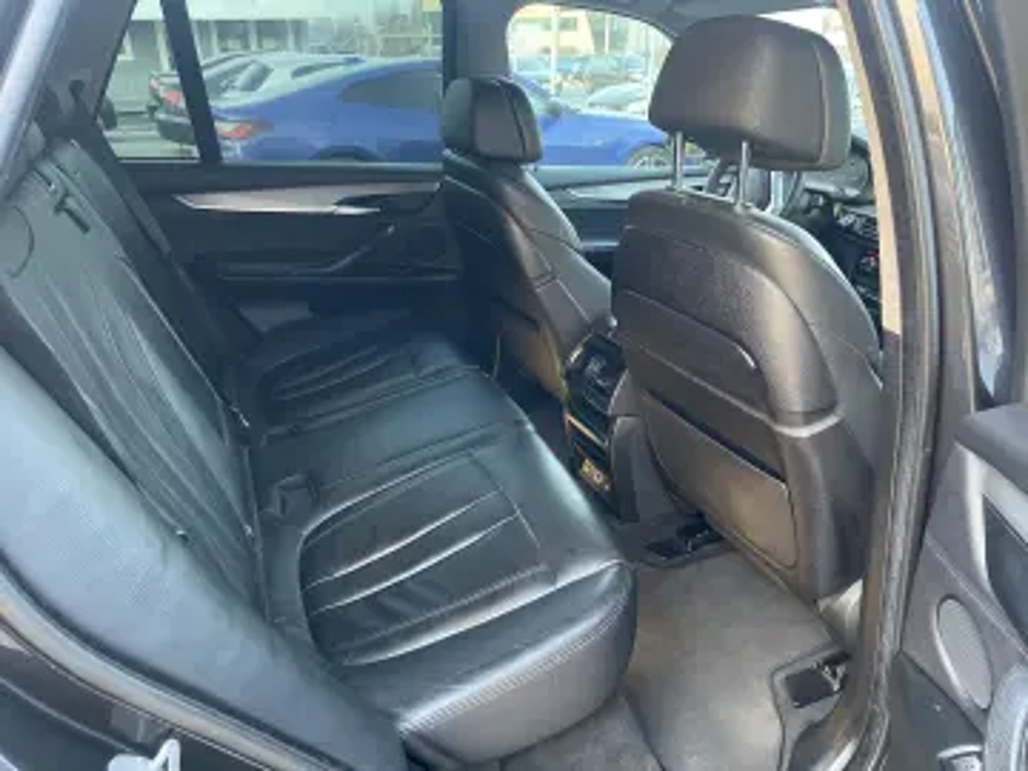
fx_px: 772
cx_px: 514
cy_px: 386
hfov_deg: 67.3
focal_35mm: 26
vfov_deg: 53.1
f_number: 1.6
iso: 500
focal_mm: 5.1
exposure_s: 1/57
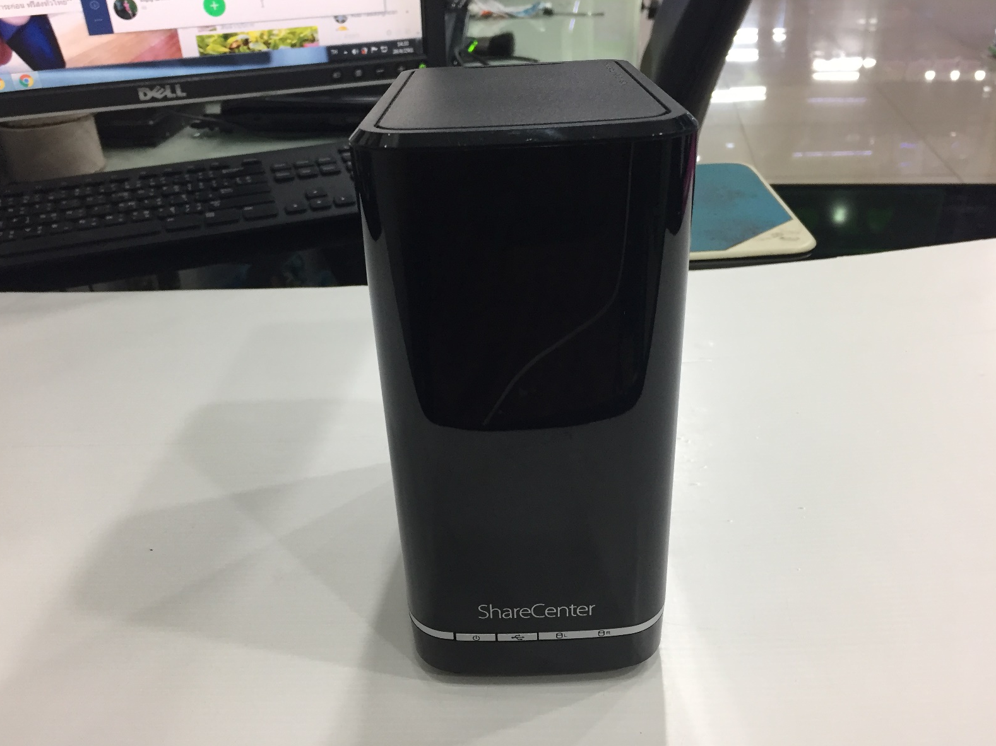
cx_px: 488
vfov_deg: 46.8
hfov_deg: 60.0
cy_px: 365
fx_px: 863
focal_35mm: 30
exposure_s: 1/33
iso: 64
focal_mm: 4.15
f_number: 2.2
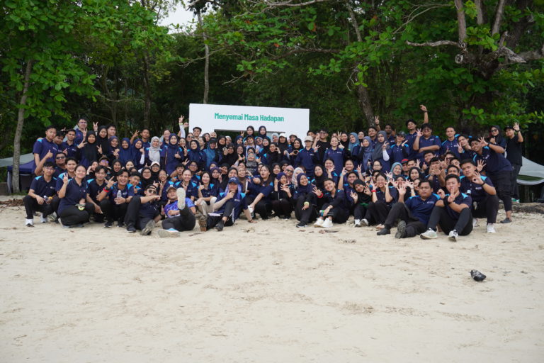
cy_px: 182
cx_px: 272
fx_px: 589
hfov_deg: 49.6
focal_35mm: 39
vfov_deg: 34.2
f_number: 5.6
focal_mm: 26
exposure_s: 1/250
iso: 100
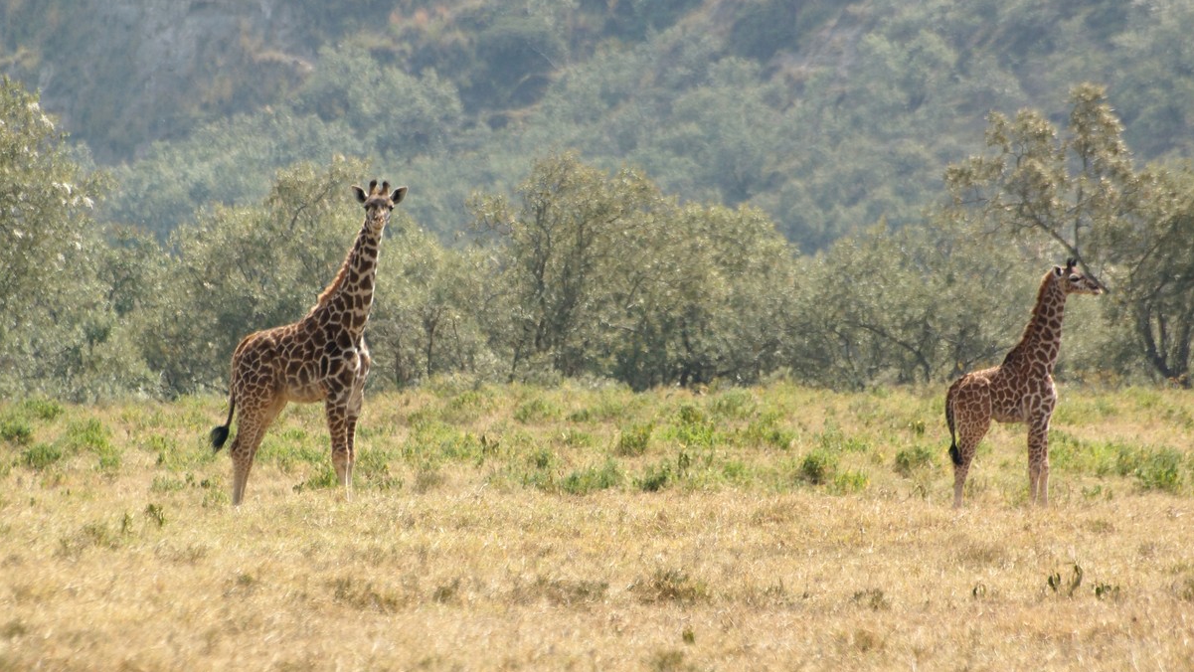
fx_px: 14946
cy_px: 326
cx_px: 597
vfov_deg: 2.6
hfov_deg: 4.6
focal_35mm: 472
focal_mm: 300
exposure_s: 1/800
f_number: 8
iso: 400
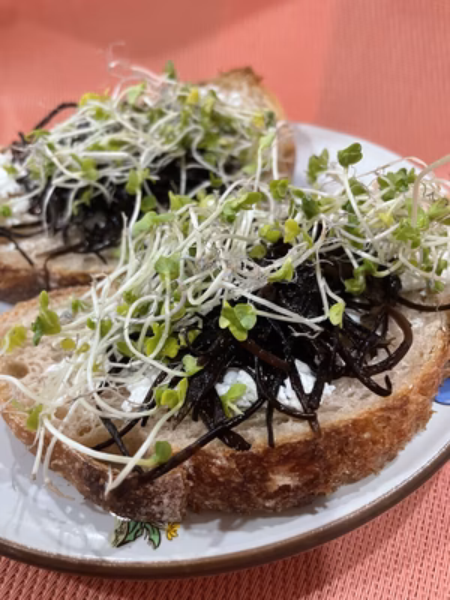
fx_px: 451
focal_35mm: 26
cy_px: 300
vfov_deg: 67.3
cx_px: 225
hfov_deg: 53.1
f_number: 1.6
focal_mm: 4.2
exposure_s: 1/40
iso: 400
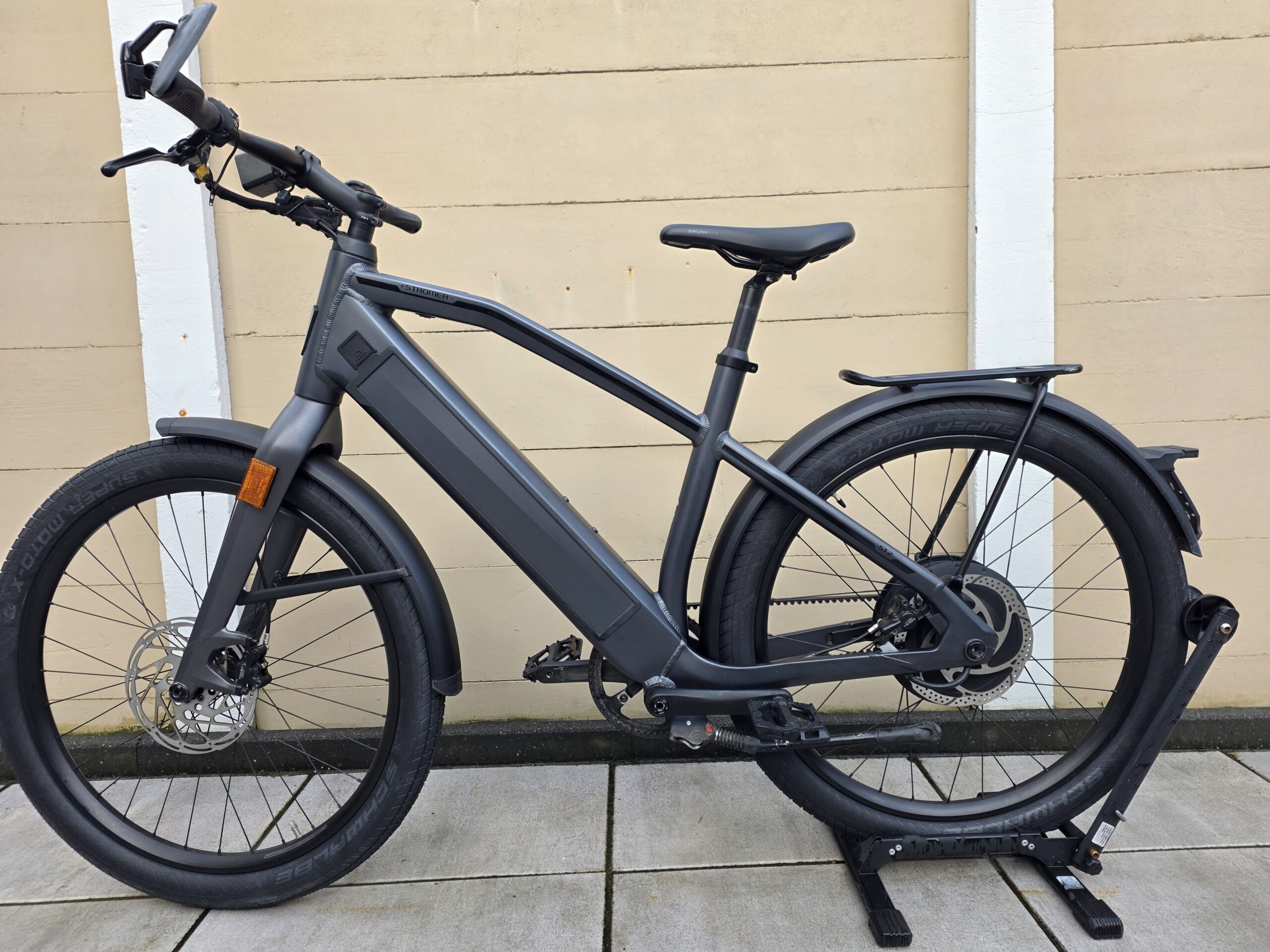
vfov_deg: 58.9
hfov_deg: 73.9
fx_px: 844
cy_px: 476
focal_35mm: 23
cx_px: 635
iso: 40
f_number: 1.7
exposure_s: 1/359
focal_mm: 6.25
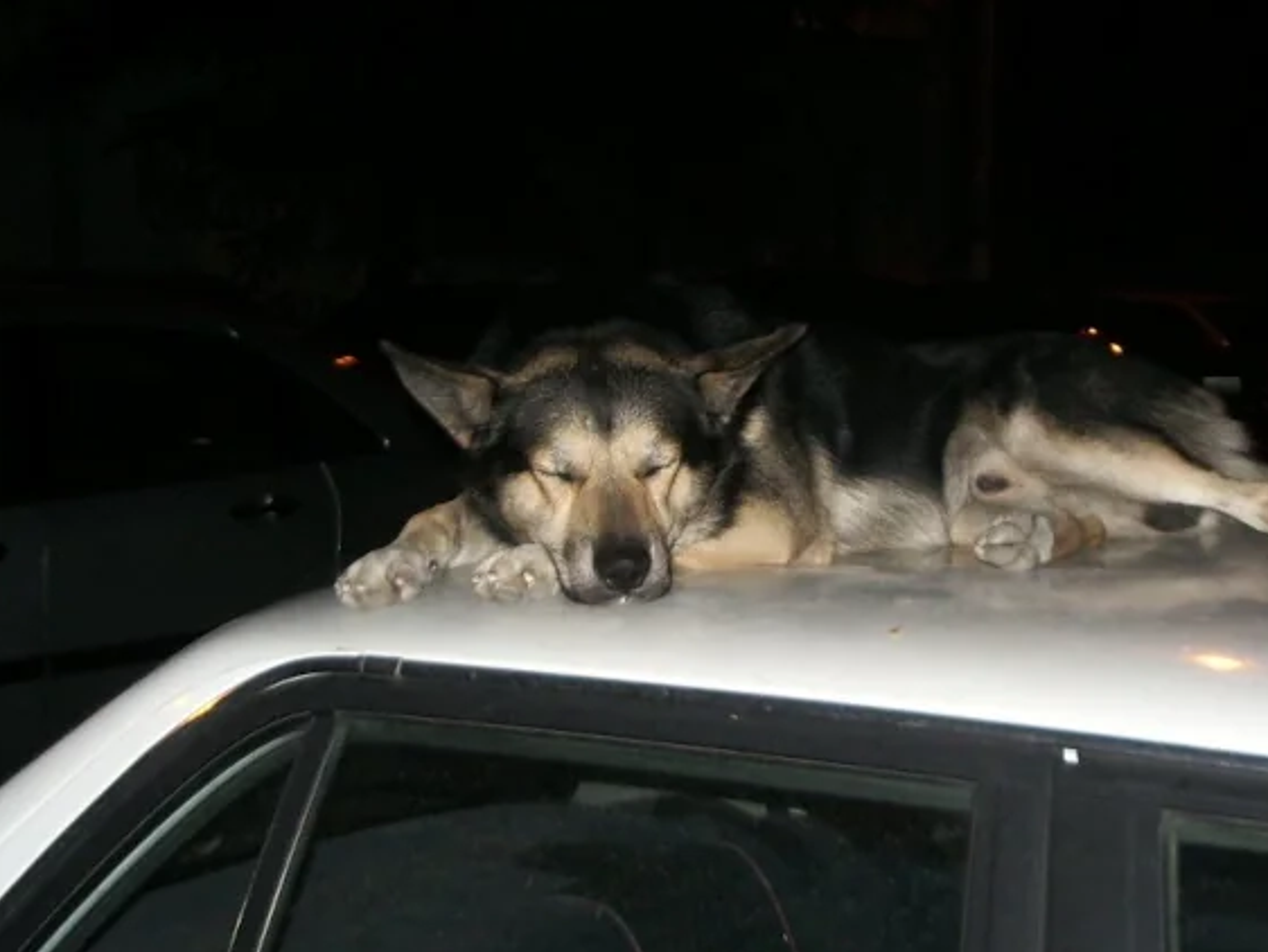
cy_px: 433
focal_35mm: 70
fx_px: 2565
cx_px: 778
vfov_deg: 21.0
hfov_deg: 27.7
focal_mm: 6.8
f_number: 2.8
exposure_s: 1/50
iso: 100
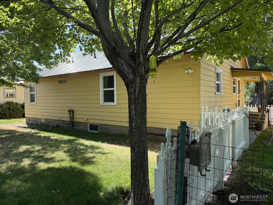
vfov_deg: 56.8
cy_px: 102
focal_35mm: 24
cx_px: 136
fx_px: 189
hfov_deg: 71.6
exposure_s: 1/1060
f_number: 1.78
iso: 100
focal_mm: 6.76
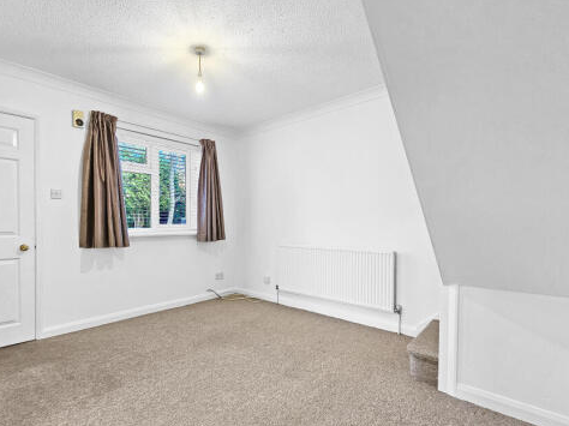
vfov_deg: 77.4
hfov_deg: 94.0
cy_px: 249
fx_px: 263
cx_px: 248
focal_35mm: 16
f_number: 2.2
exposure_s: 1/50
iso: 250
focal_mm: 2.2
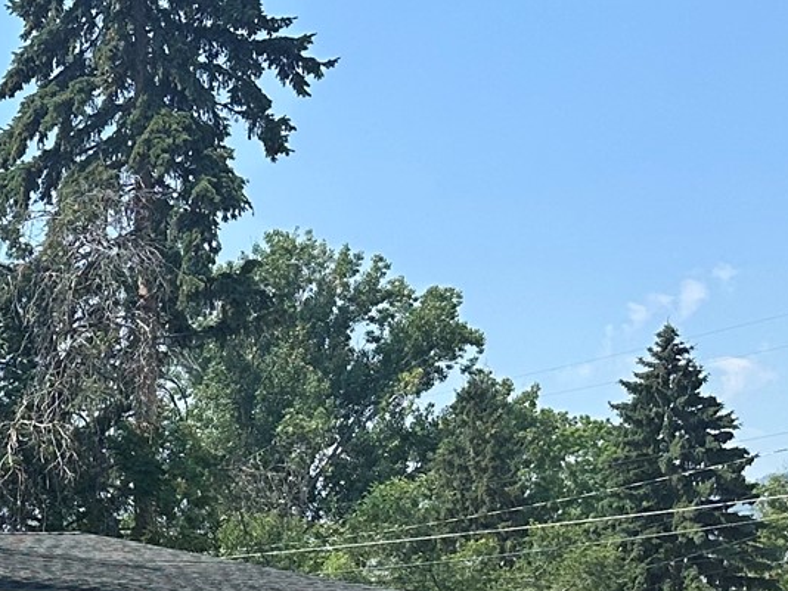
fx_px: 2095
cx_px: -655
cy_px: 730
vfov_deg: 15.4
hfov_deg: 17.2
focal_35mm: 92
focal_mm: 6.86
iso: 80
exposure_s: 1/3155
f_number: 1.78
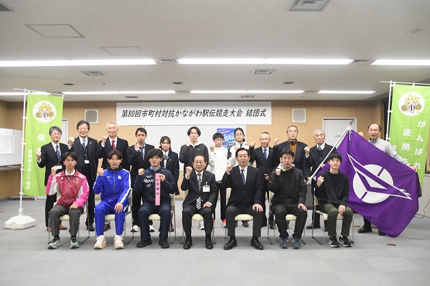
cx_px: 214
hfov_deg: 58.7
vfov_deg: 41.1
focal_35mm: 32
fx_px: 382
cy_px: 140
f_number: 4.5
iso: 1250
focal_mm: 21
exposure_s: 1/125
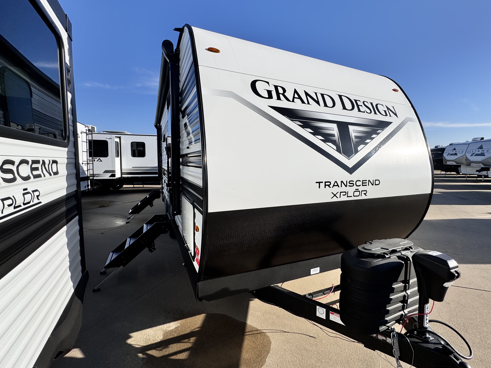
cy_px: 179
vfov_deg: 74.7
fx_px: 241
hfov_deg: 90.7
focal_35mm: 17
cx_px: 273
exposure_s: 1/3247
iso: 50
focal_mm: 2.22
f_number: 2.2
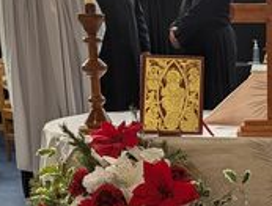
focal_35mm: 83
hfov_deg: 22.6
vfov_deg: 17.1
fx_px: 654
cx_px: 269
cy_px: 247
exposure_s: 1/76.9
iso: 38
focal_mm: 6.81
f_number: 1.85
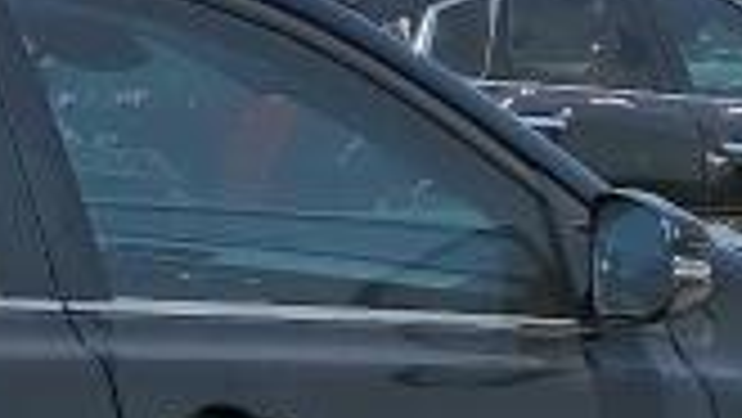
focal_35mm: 137
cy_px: 665
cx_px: -351
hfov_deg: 14.6
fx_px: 2697
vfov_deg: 8.6
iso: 50
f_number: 1.5
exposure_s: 1/3333
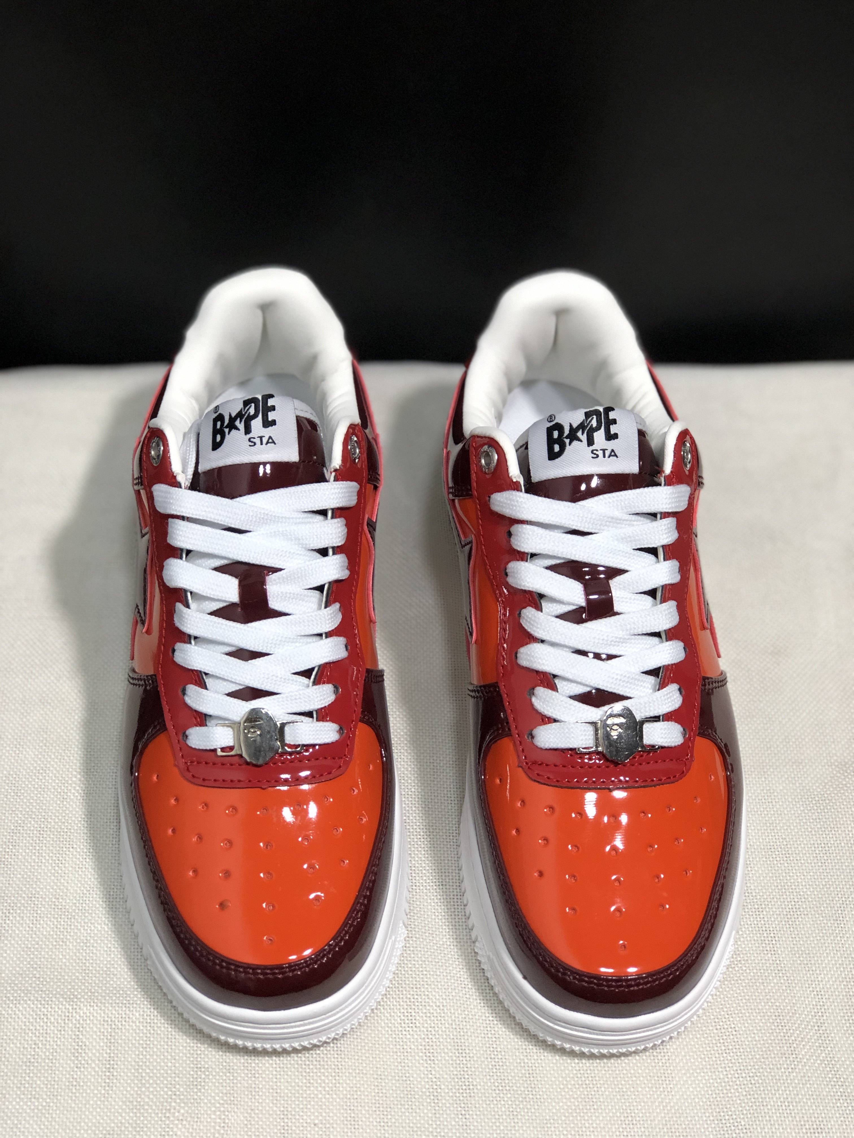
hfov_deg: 25.7
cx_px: 427
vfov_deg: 33.8
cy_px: 569
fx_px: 1875
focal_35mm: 57
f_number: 2.8
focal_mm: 6.6
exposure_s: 1/30
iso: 100
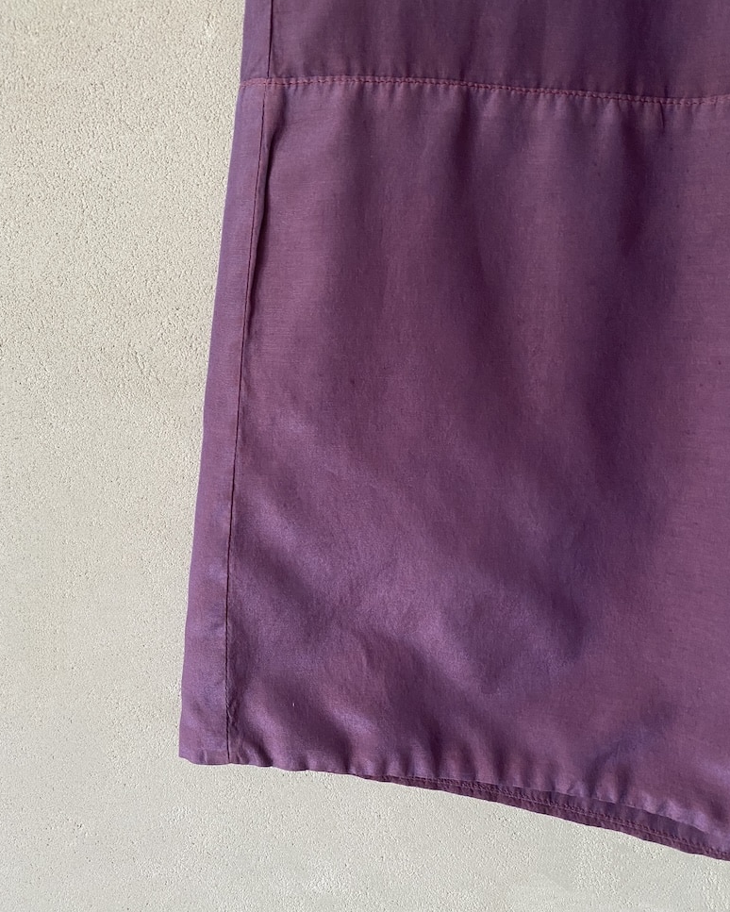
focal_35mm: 28
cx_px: 363
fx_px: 756
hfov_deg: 51.5
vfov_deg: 62.2
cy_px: 472
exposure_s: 1/63
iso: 125
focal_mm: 4.25
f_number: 1.8
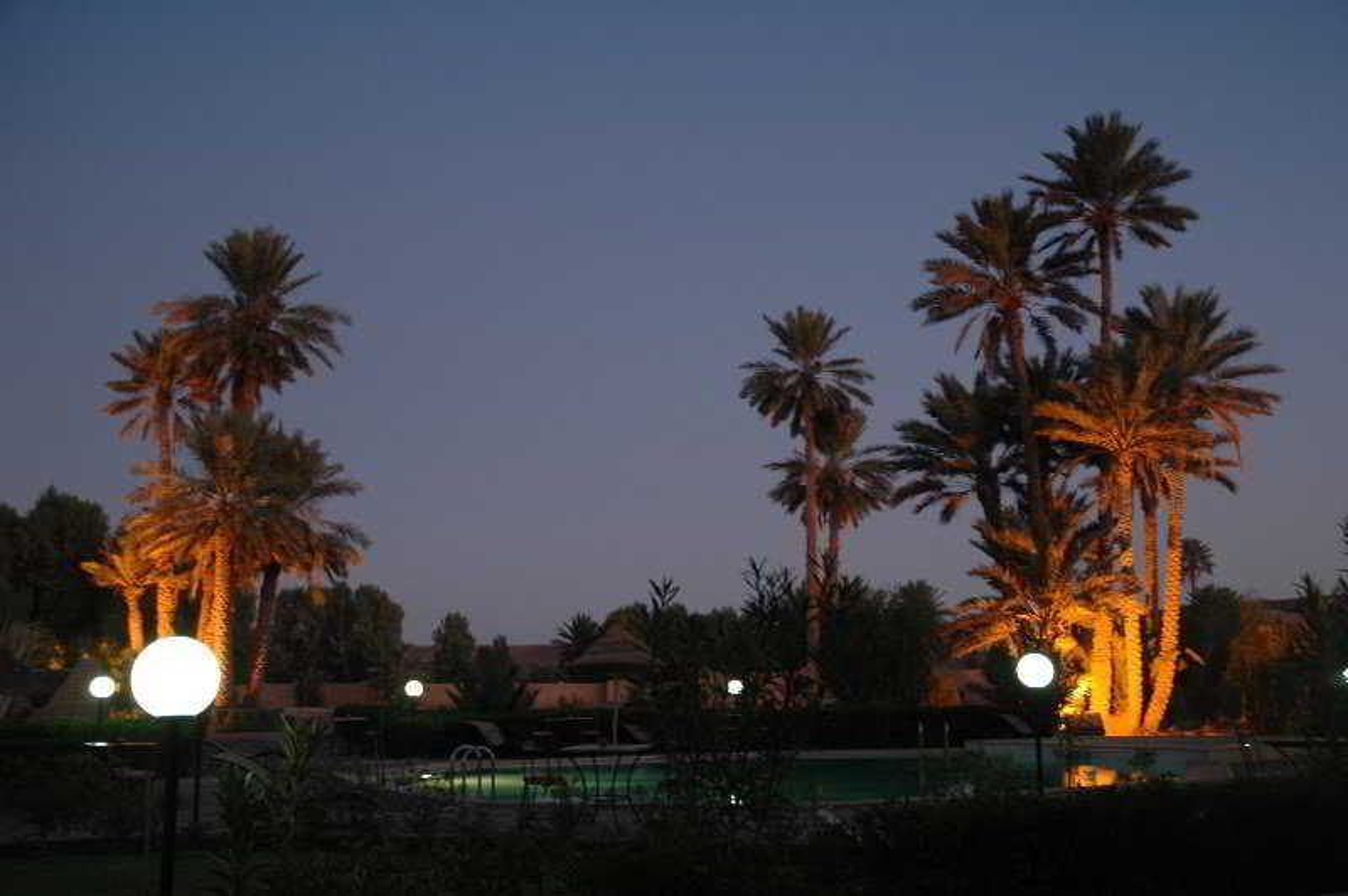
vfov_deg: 36.8
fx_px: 1347
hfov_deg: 53.2
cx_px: 674
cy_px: 448
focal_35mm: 36
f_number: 3.8
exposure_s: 1/5
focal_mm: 24
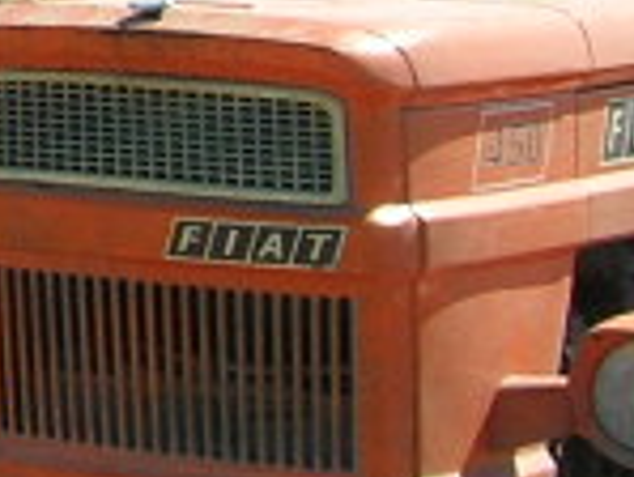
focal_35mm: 261
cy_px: -379
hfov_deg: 7.1
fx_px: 4784
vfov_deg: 5.6
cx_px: -996
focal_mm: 7.8
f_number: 4.8
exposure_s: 1/408
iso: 64
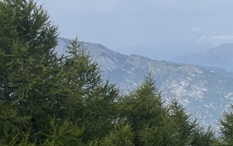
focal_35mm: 86
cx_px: 362
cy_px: 46
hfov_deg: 20.2
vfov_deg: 15.2
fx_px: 546
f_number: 1.6
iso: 50
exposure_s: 1/4484
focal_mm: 5.1
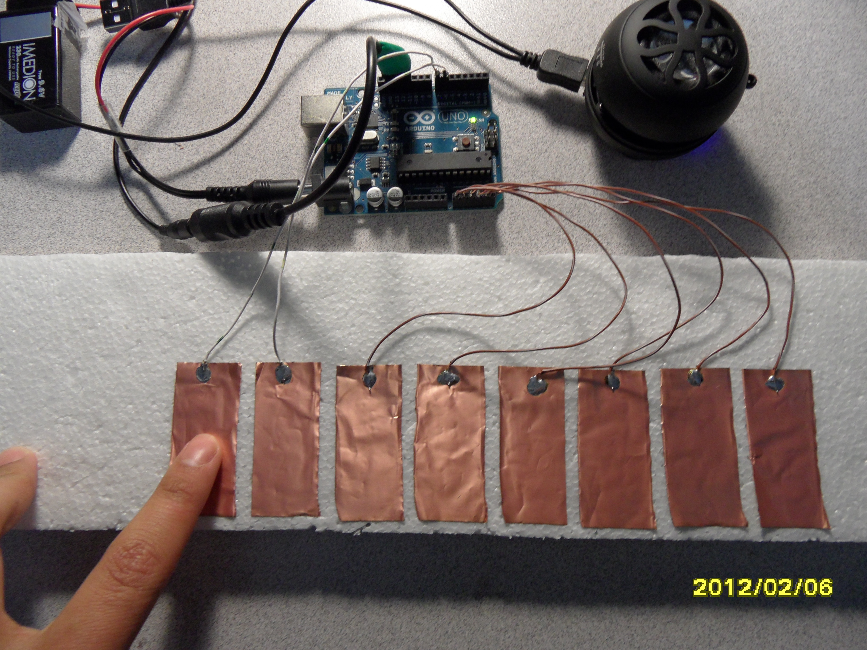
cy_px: 325
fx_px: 601
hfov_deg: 71.6
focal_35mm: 24
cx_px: 434
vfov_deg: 56.8
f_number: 3.2
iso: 200
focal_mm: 3.9
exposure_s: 1/30
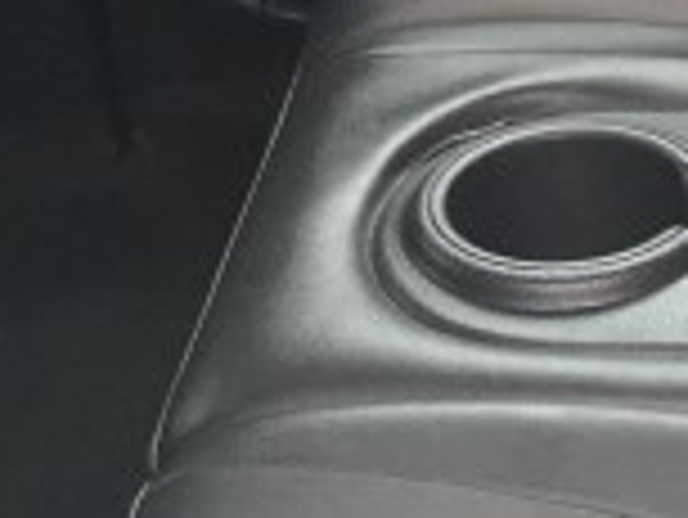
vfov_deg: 7.0
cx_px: 764
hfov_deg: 10.1
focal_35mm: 194
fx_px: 3859
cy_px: -901
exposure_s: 1/60
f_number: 2.2
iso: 32
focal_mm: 4.15
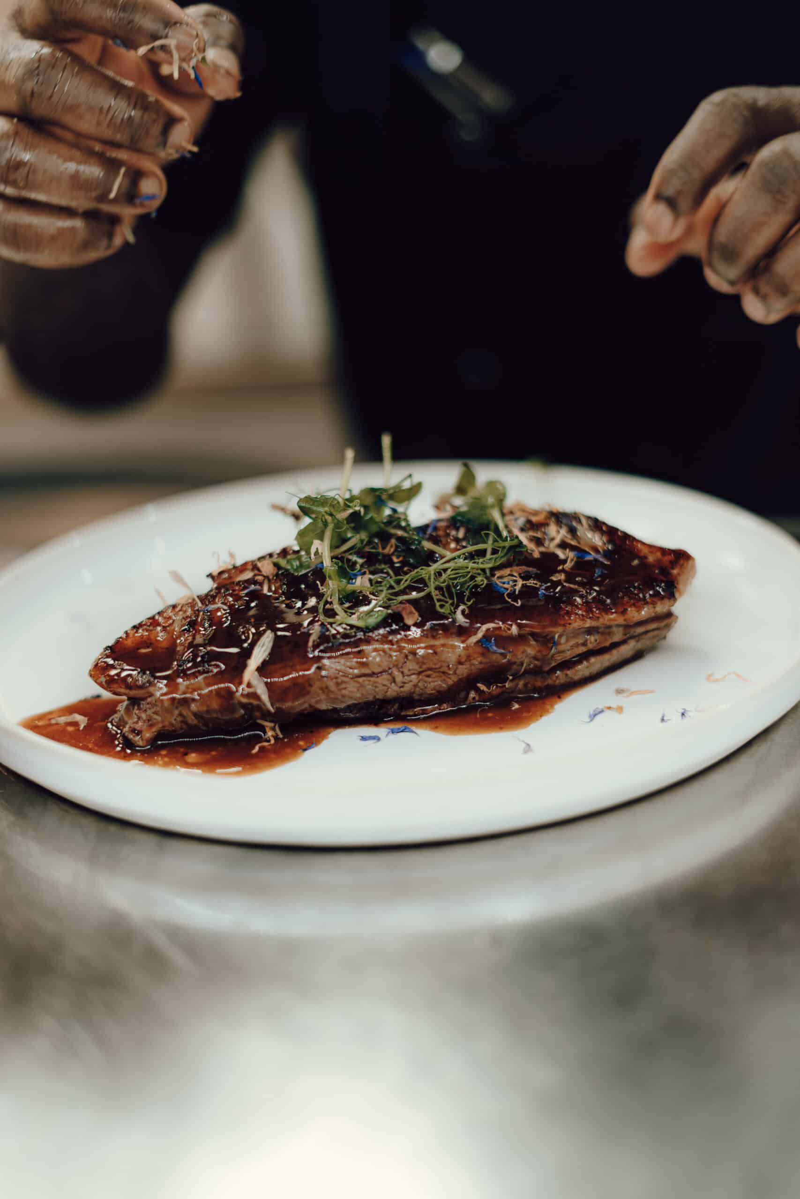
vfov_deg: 39.6
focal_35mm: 50
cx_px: 400
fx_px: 1666
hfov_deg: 27.0
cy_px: 600
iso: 640
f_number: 1.8
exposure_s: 1/250
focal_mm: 50
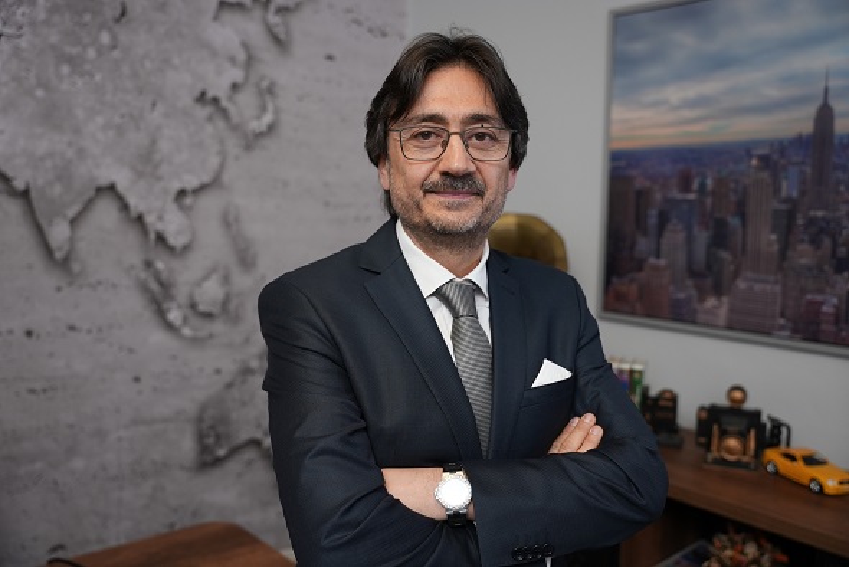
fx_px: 819
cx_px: 424
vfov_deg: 38.2
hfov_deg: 54.8
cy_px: 284
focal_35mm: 35
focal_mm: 34.7
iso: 640
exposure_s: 1/100
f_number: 3.2
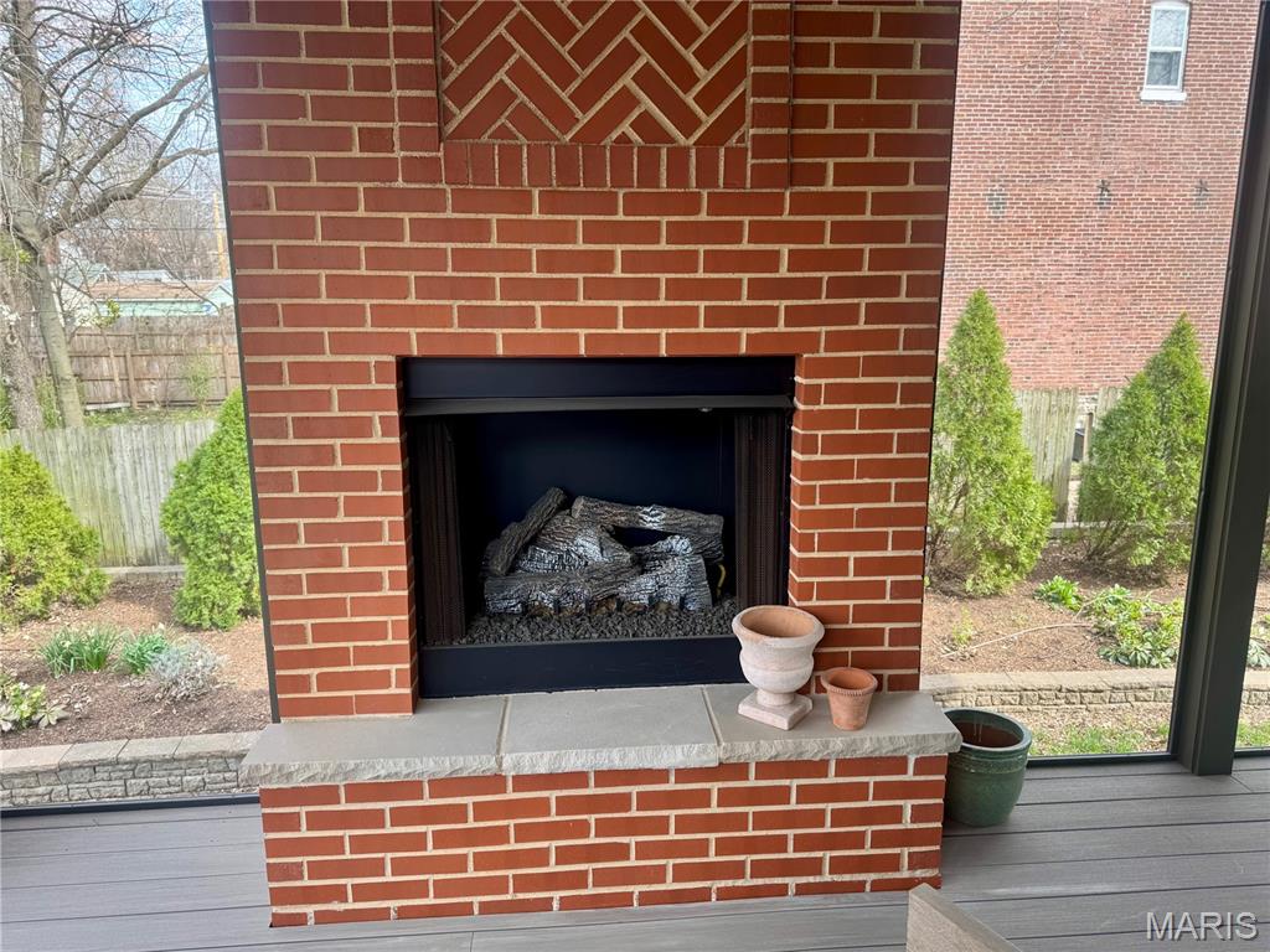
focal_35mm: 24
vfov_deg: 56.8
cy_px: 476
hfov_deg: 71.6
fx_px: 881
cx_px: 635
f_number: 1.78
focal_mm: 6.76
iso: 64
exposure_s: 1/168
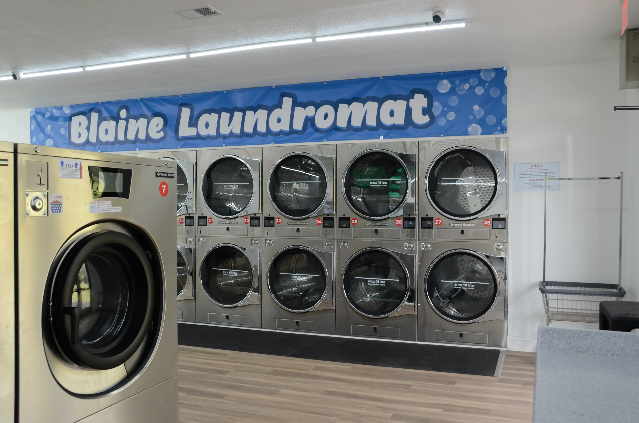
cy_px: 212
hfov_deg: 57.3
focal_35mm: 33
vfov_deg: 39.8
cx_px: 320
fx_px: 585
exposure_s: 1/40
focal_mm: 22
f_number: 8
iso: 500
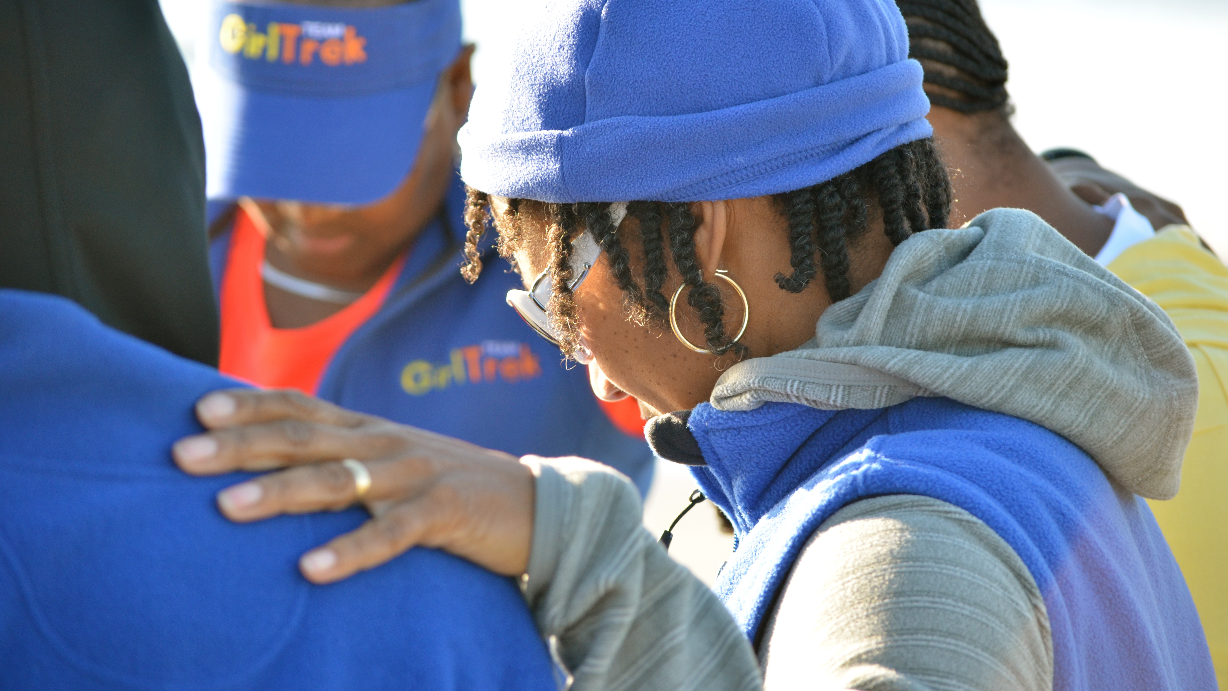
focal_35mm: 157
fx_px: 5112
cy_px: 310
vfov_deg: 7.7
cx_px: 614
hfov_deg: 13.7
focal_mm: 100
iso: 500
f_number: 5.6
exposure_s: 1/500
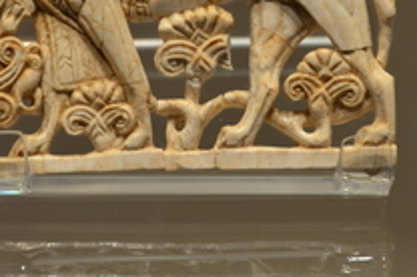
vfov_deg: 4.3
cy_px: 7
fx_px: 3666
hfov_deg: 6.5
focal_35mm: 317
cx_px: 178
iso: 400
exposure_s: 1/30
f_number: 5.6
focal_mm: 100
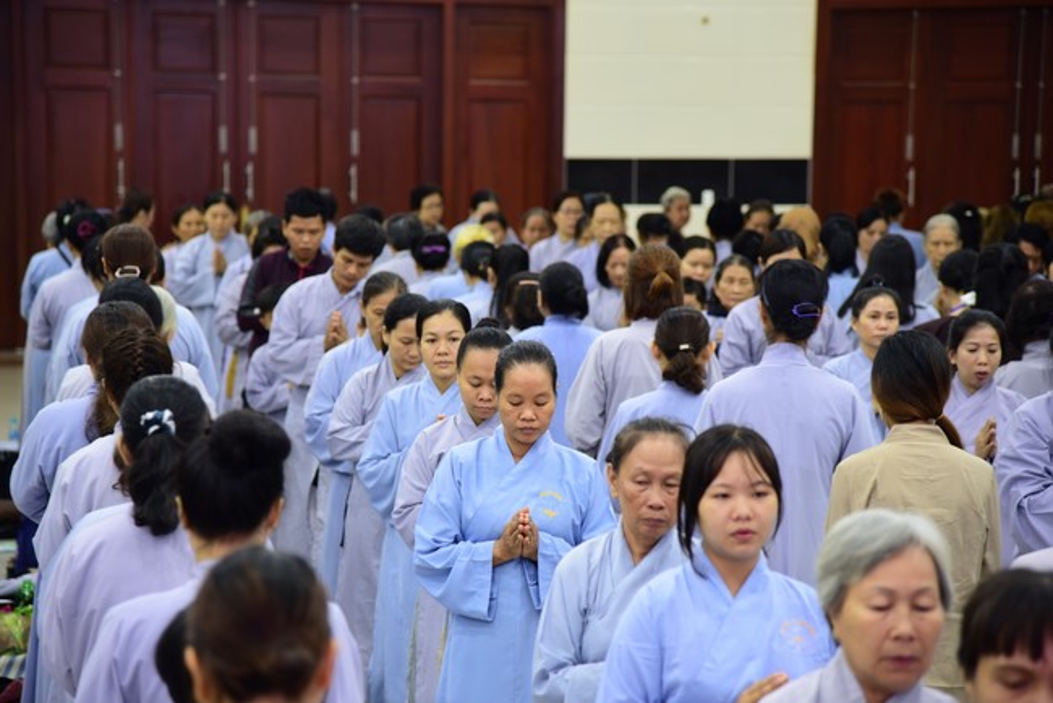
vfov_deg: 12.5
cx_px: 526
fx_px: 3219
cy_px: 352
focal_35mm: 110
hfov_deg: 18.6
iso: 1000
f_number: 4
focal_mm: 110
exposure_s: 1/30
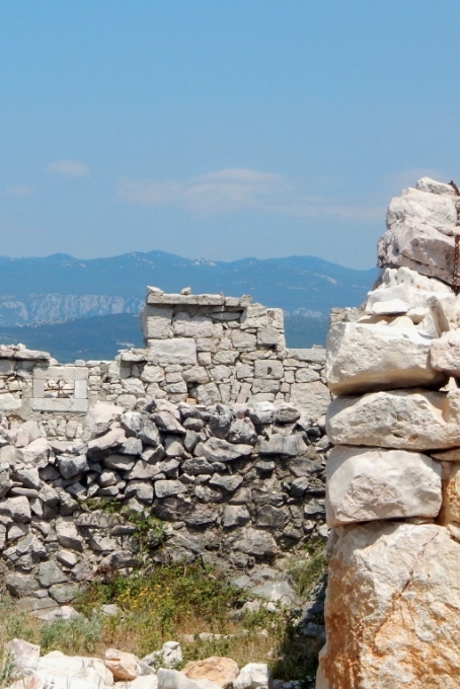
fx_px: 2068
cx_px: -24
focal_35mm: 108
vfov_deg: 18.9
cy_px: 318
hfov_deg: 12.5
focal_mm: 12.3
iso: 125
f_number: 4.1
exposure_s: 1/1500
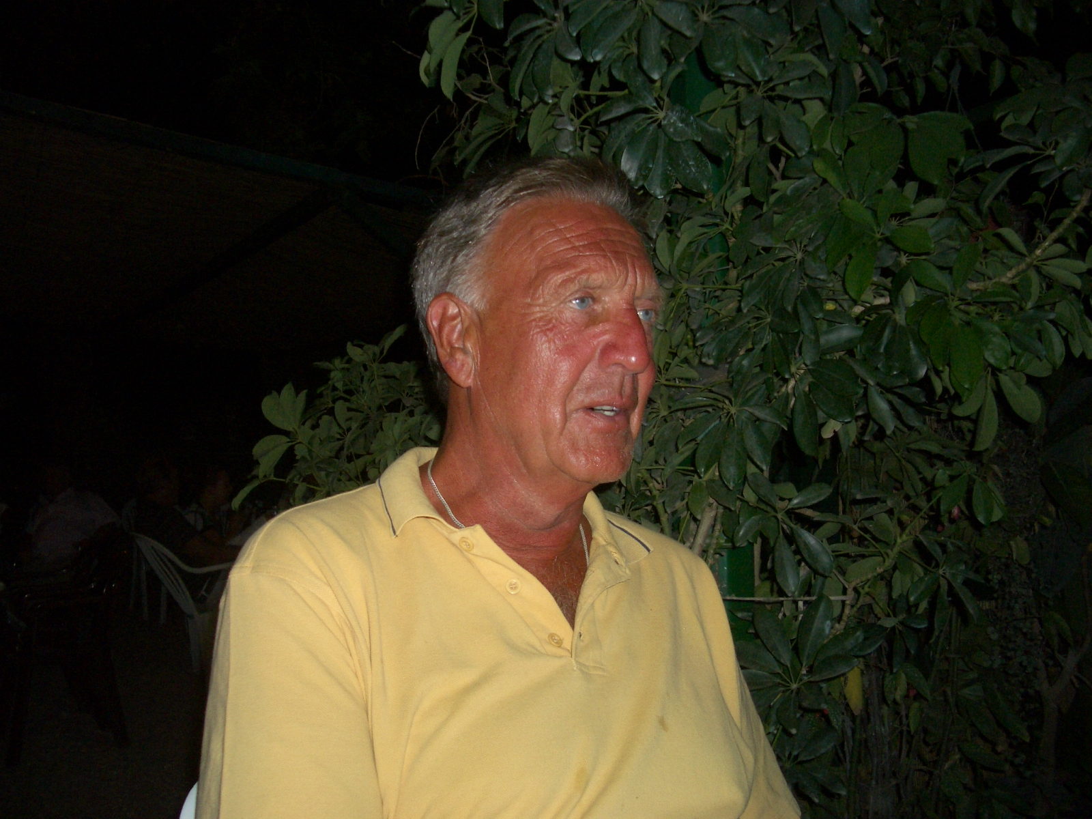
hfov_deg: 52.6
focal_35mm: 35
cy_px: 410
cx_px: 546
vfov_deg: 40.7
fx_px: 1104
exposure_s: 1/60
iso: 100
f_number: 2.6
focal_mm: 5.8
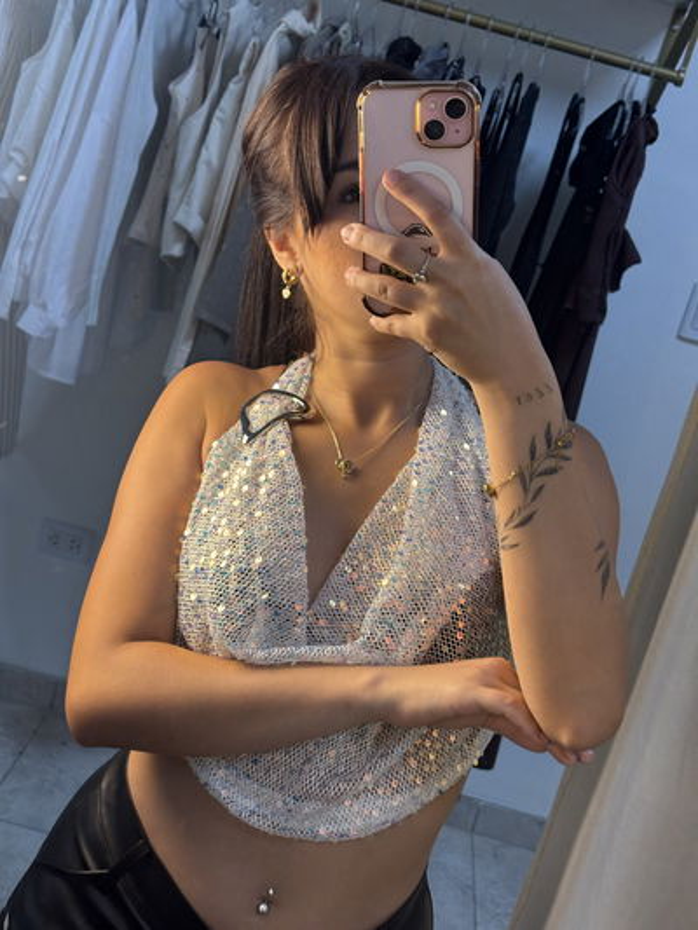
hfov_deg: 28.0
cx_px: 349
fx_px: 1397
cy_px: 465
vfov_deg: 36.8
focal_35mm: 52
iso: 50
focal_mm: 5.96
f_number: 1.6
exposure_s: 1/100
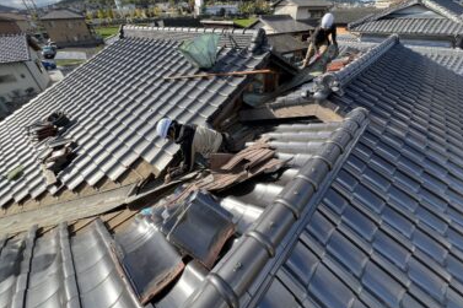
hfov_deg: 104.3
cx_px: 237
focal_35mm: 14
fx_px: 180
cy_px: 148
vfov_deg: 81.1
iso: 32
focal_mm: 1.57
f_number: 1.8
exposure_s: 1/619
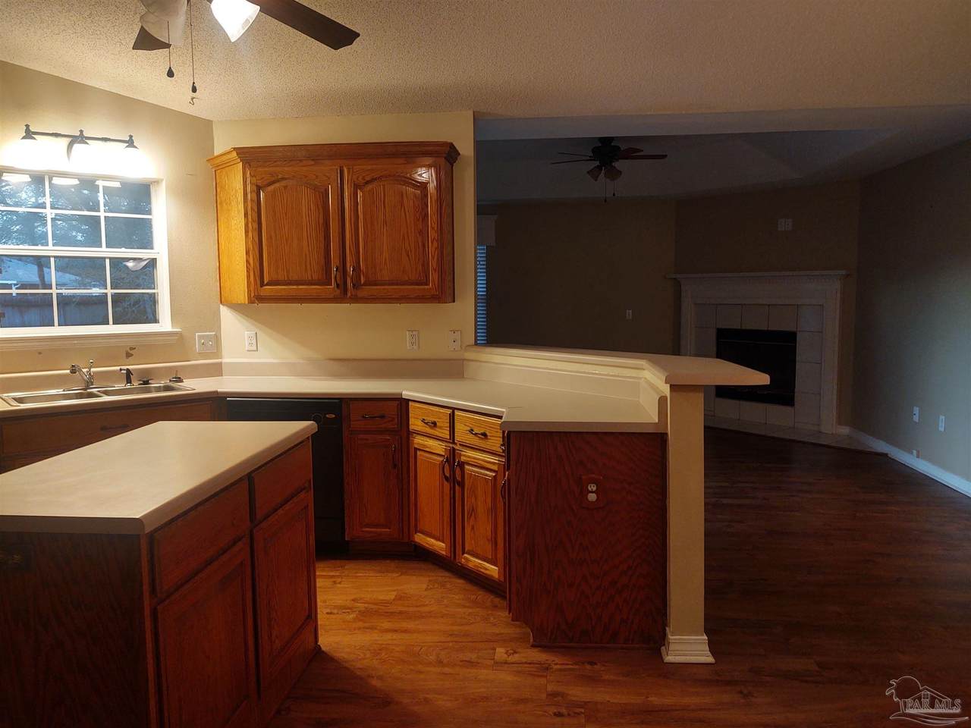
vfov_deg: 51.4
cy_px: 364
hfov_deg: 65.3
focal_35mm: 27
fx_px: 757
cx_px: 486
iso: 116
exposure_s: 1/50
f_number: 1.7
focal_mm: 4.75
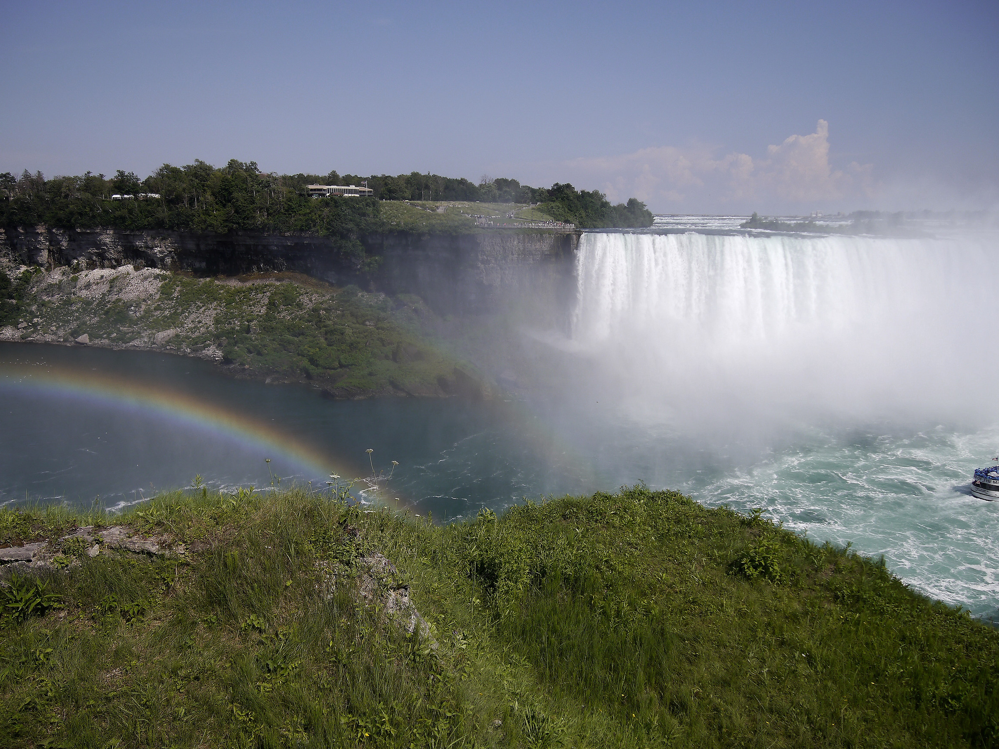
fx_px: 808
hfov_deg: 63.4
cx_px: 500
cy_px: 374
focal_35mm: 28
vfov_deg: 49.7
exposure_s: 1/3200
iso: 160
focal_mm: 14
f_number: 3.5
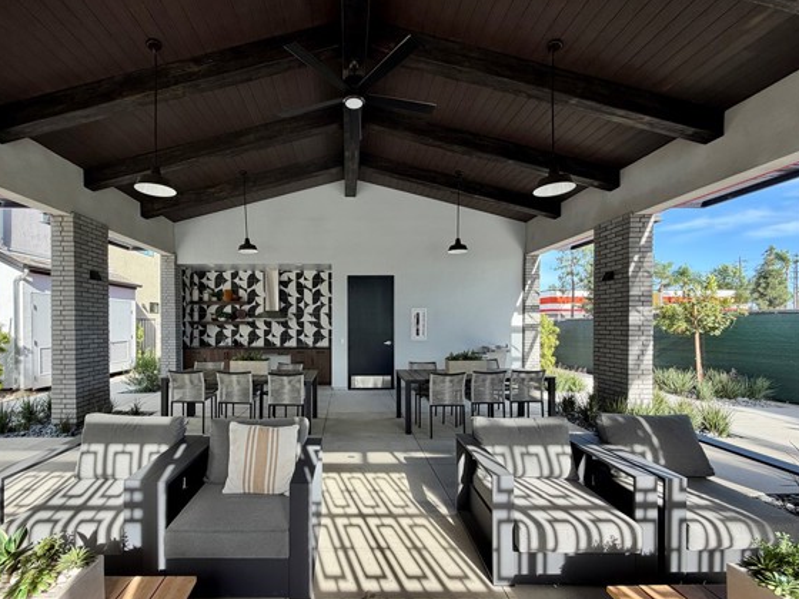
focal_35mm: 16
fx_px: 369
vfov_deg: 77.9
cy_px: 328
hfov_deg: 94.0
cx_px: 350
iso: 40
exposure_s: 1/248
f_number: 2.2
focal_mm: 2.22
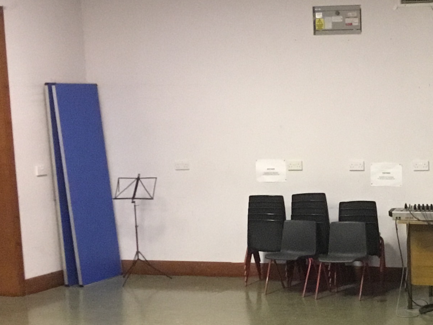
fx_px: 1050
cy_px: 272
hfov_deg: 22.4
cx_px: 434
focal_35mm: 84
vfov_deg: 17.4
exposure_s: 1/17
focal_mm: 3.3
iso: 250
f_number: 2.4
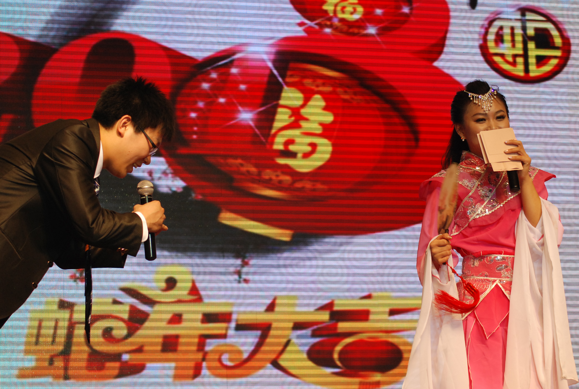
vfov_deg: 13.1
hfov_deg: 19.4
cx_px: 290
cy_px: 194
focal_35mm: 105
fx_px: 1692
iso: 500
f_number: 6.3
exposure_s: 1/160
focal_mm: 70
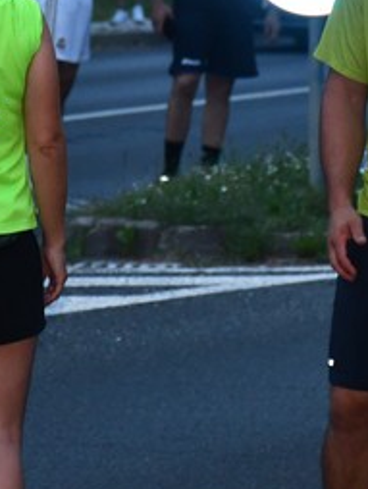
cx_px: 287
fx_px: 7783
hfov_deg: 2.7
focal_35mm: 550
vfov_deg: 3.6
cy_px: 93
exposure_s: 1/60
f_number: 5.3
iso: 1000
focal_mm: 95
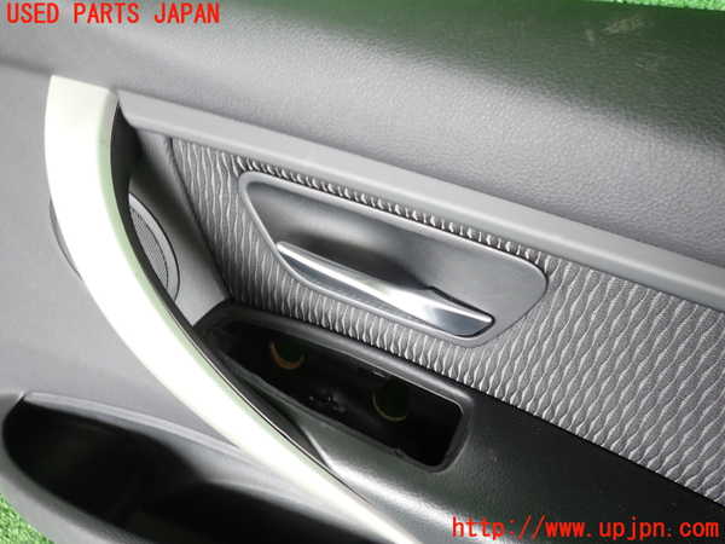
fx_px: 524
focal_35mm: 25
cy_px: 272
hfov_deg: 69.4
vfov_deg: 54.9
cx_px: 362
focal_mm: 4.5
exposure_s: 1/30
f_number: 2
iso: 200
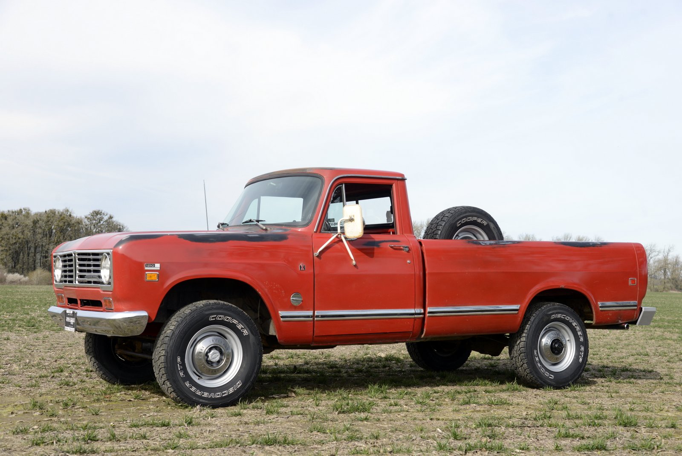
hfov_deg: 41.1
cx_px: 341
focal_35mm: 48
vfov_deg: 28.1
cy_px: 228
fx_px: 910
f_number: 8
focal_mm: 48
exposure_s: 1/800
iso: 400
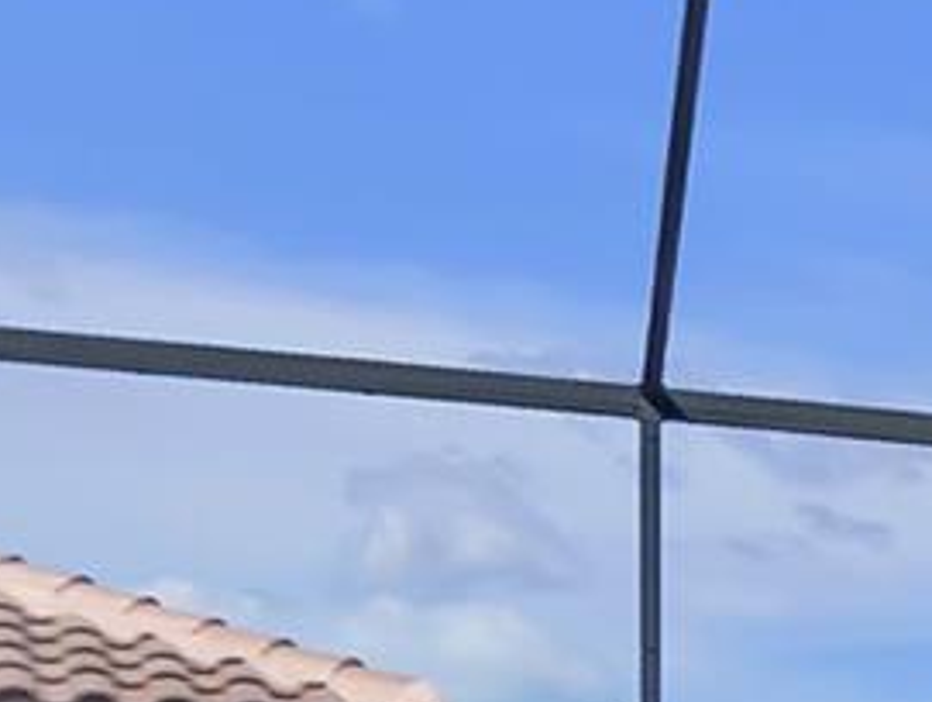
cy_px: 1239
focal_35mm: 136
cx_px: 2504
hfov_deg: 11.1
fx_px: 3667
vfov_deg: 10.3
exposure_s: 1/5000
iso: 400
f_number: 3.5
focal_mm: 16
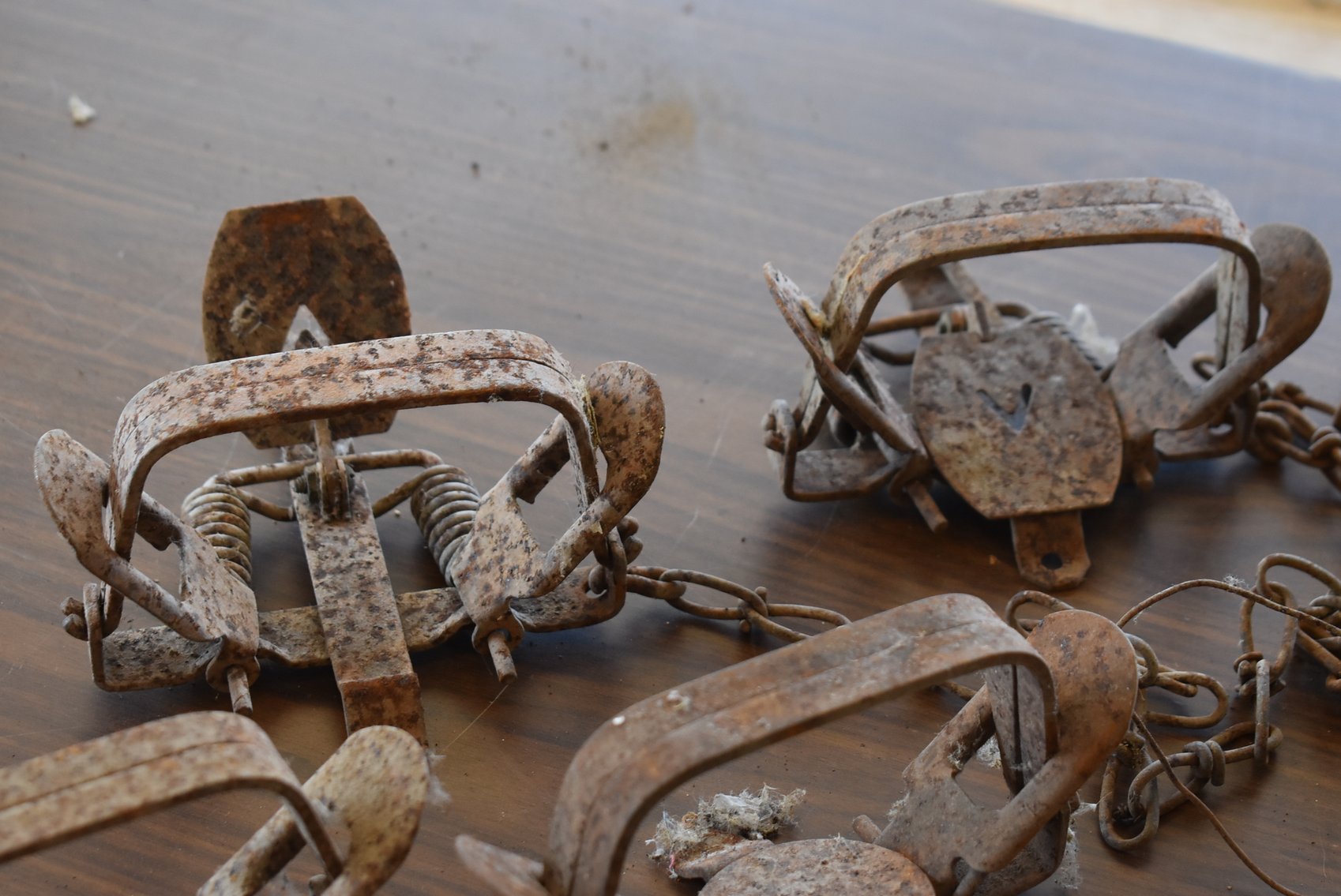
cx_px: 670
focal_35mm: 78
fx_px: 2908
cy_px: 448
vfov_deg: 17.5
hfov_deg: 26.0
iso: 900
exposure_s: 1/125
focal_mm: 52
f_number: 5.6
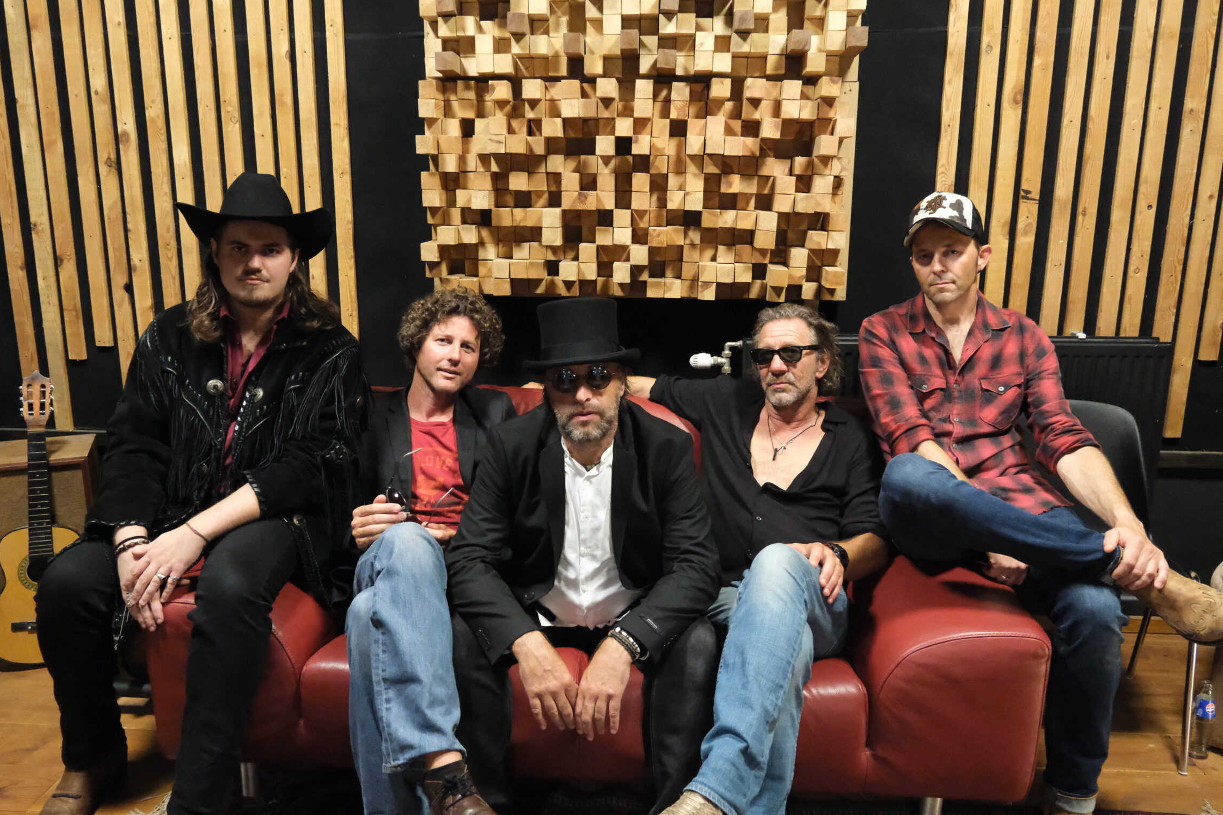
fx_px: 917
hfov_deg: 67.4
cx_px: 600
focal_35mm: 27
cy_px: 418
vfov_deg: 47.9
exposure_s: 1/50
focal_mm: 16
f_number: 4.5
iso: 12800
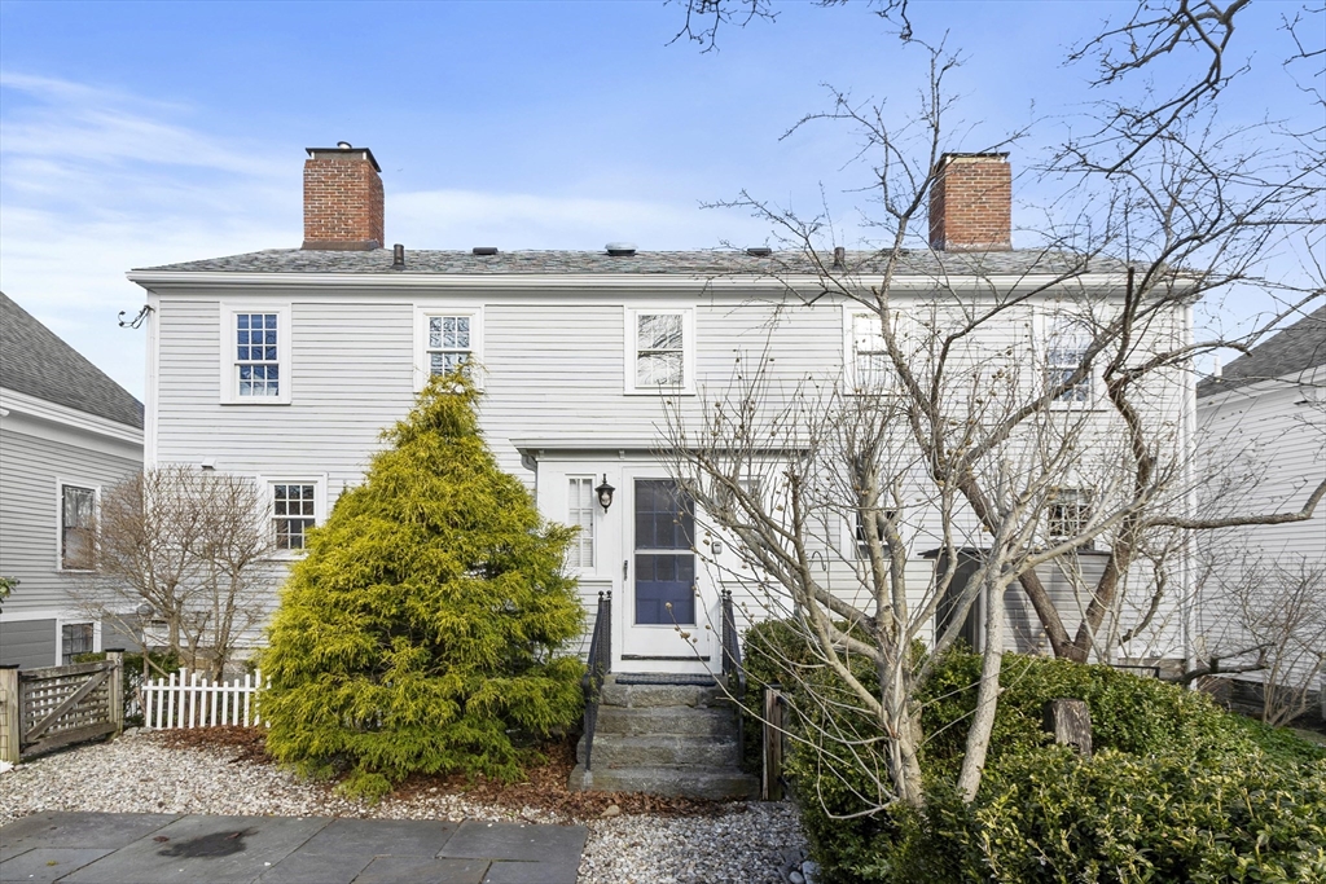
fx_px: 553
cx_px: 663
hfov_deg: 100.4
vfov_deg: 77.3
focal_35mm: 15
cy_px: 442
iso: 100
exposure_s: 1/160
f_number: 8
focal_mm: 10
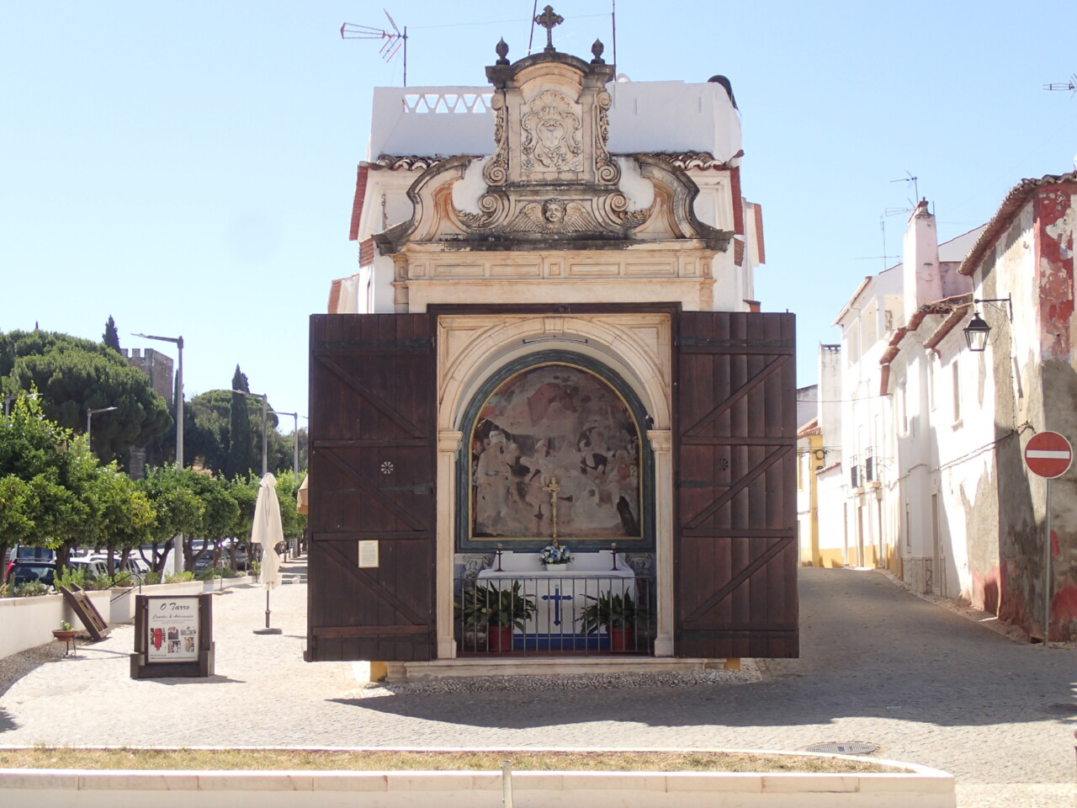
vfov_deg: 27.5
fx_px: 1649
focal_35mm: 53
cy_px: 404
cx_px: 538
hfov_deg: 36.2
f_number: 4.5
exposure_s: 1/320
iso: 100
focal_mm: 9.61
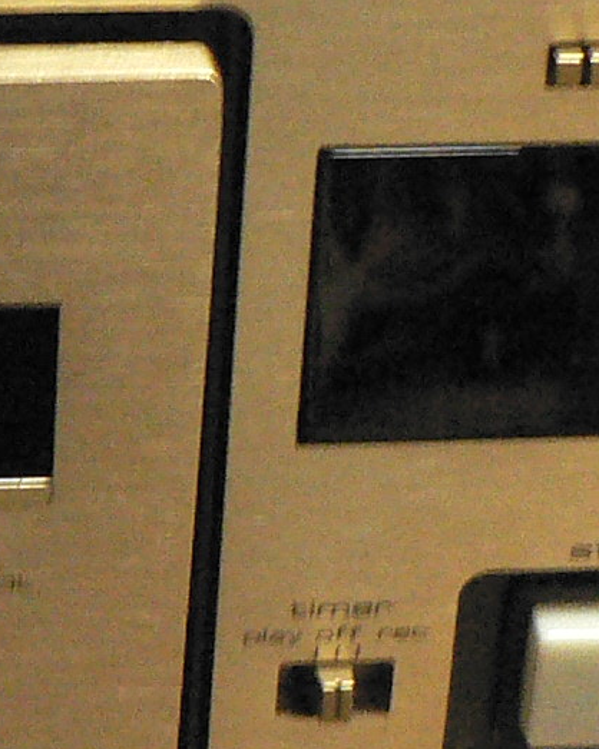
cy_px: 400
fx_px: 3814
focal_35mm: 172
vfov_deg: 11.2
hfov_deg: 8.9
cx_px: -87
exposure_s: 1/20
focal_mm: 6
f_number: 2.8
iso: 400
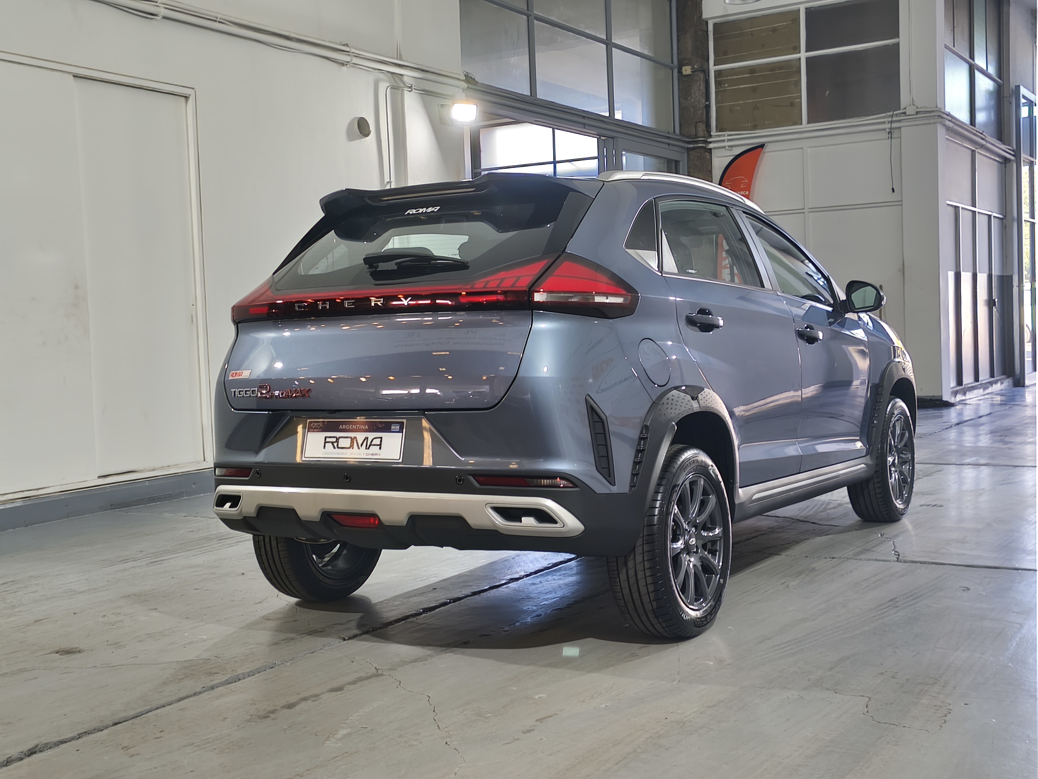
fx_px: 1289
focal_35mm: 43
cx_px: 519
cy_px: 390
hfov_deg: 43.9
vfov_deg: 33.6
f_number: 1.7
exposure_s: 1/100
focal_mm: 5.35
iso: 250
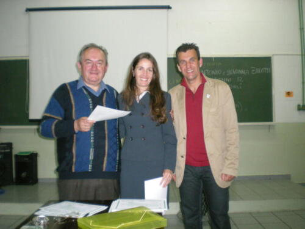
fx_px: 335
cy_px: 114
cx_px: 152
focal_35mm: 38
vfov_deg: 37.7
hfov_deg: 49.0
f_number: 3.1
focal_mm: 6.3
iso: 313
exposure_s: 1/60
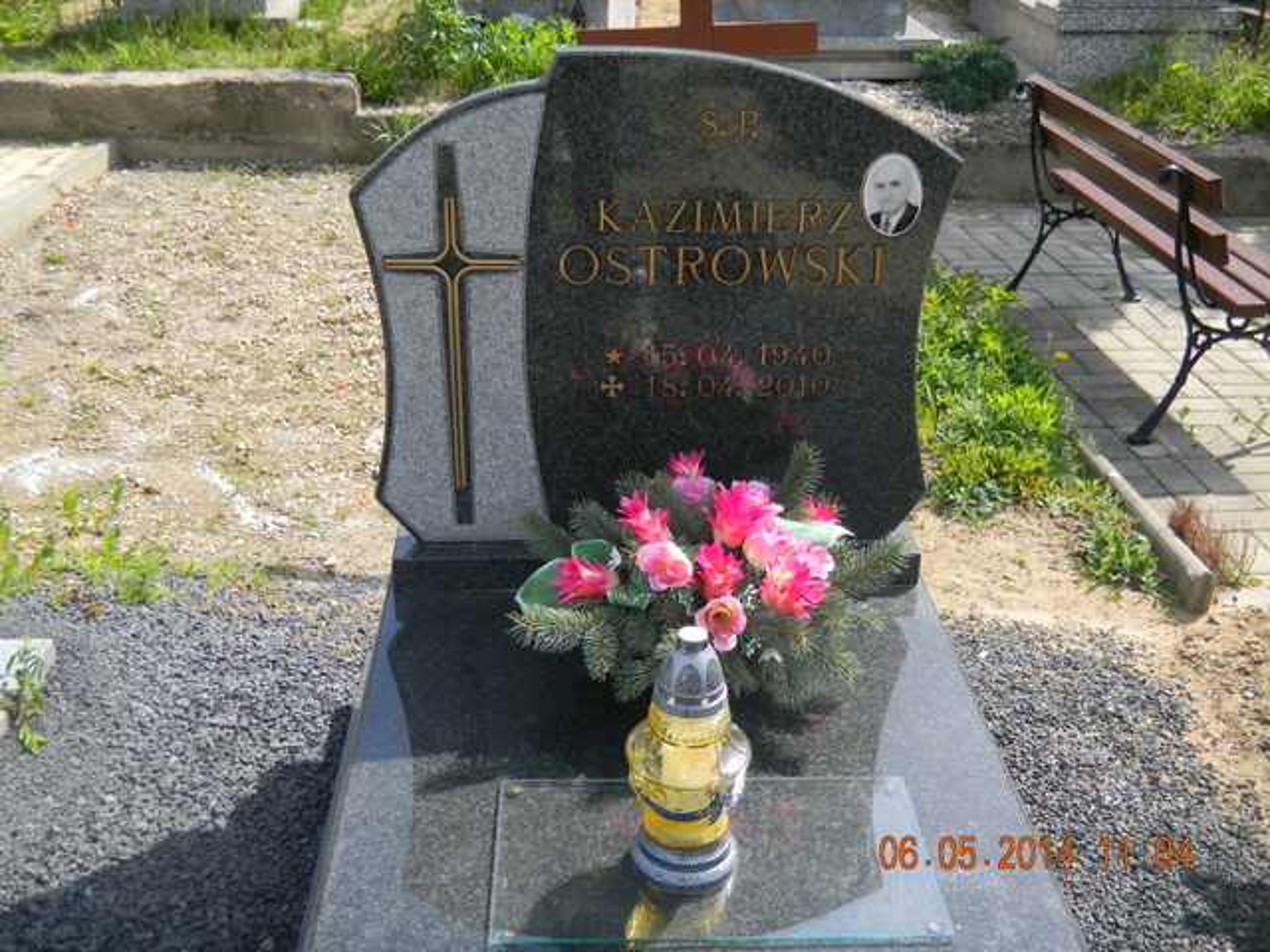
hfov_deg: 49.0
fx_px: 1394
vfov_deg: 37.7
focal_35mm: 38
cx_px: 635
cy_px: 476
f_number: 4
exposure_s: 1/350
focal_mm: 6.9
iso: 80
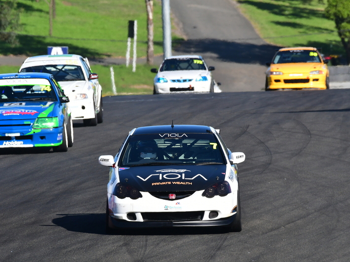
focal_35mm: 734
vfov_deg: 2.0
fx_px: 7420
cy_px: 131
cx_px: 157
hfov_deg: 2.7
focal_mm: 450
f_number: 11
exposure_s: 1/640
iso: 500
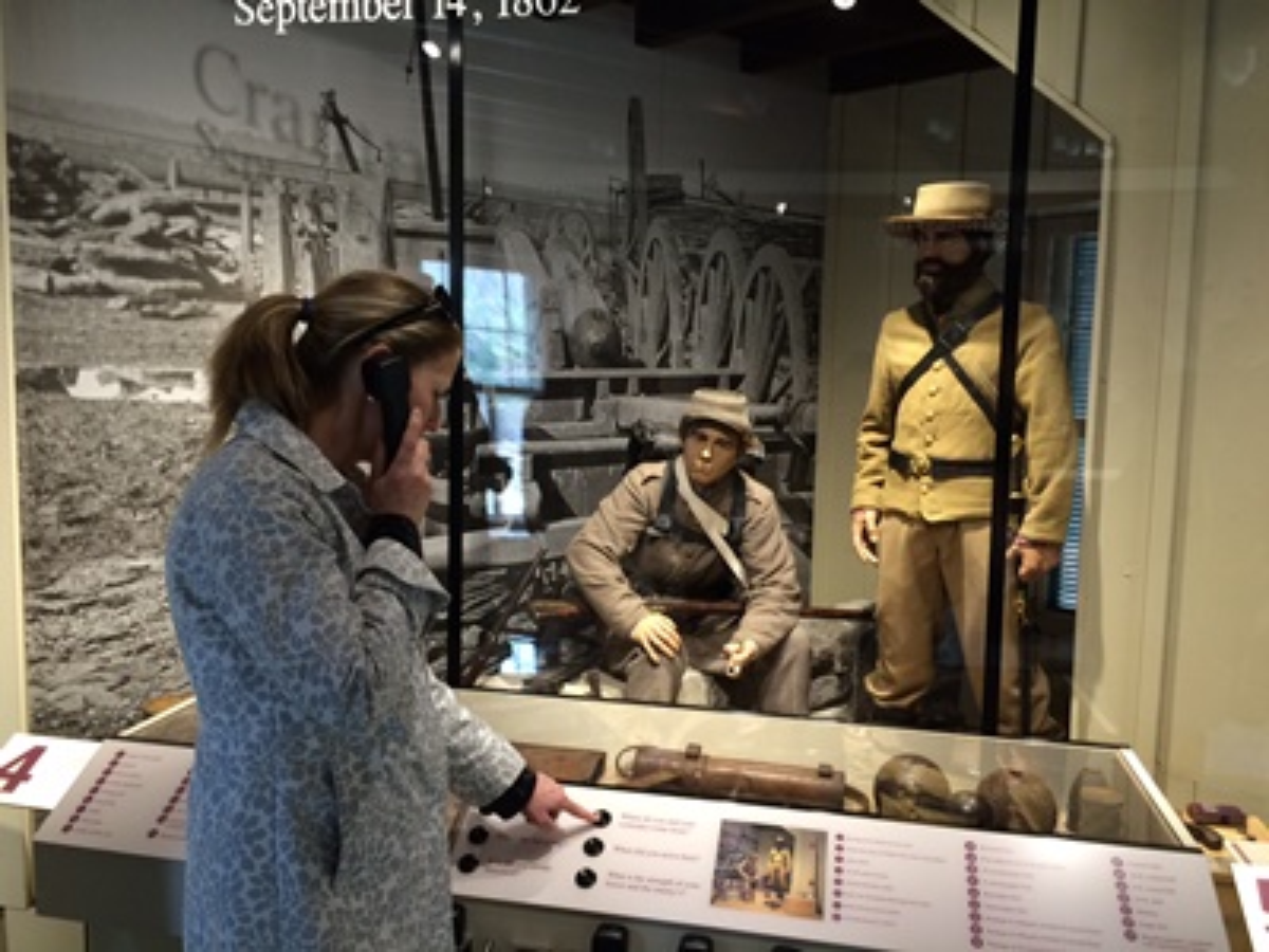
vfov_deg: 48.2
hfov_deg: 61.7
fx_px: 1063
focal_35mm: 29
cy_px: 476
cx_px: 634
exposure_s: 1/30
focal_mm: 4.15
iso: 125
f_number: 2.2
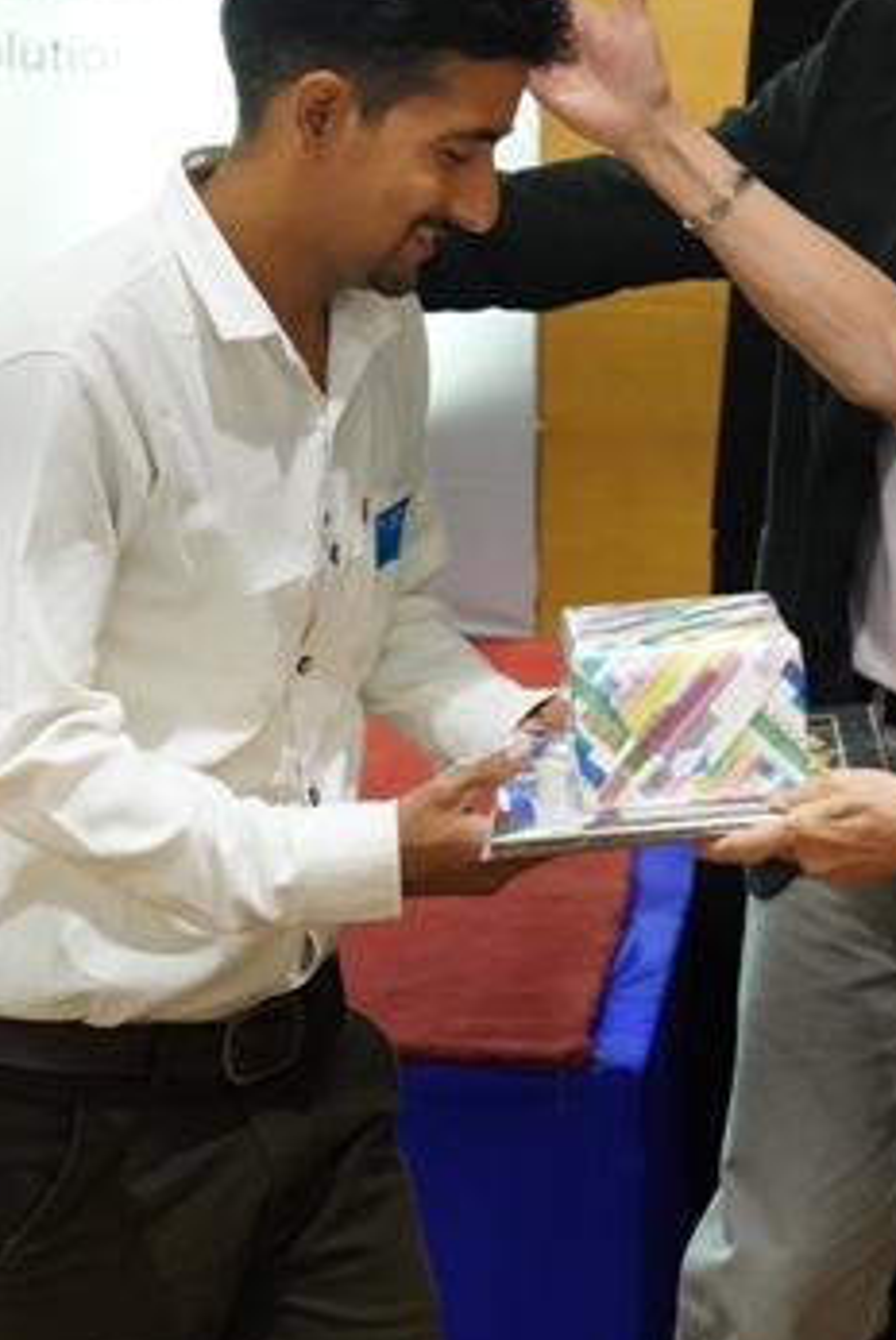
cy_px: 384
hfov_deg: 11.2
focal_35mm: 122
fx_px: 4545
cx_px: 769
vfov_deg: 16.7
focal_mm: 53
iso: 8000
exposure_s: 1/160
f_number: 5
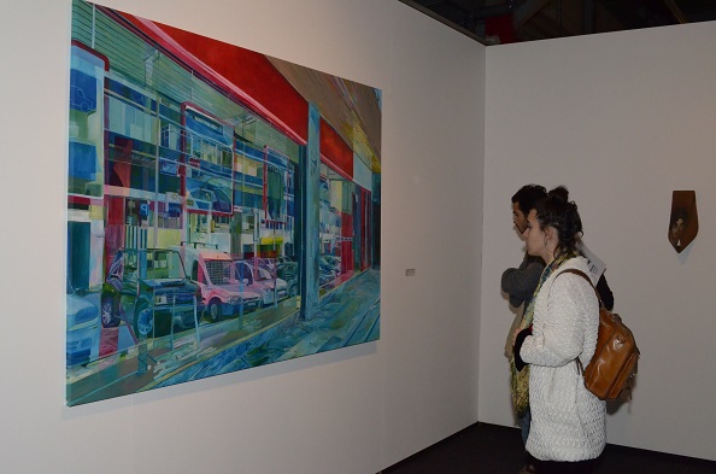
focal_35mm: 36
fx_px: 714
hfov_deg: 53.2
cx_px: 358
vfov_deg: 36.7
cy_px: 237
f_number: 10
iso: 3200
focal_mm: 24
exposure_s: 1/100
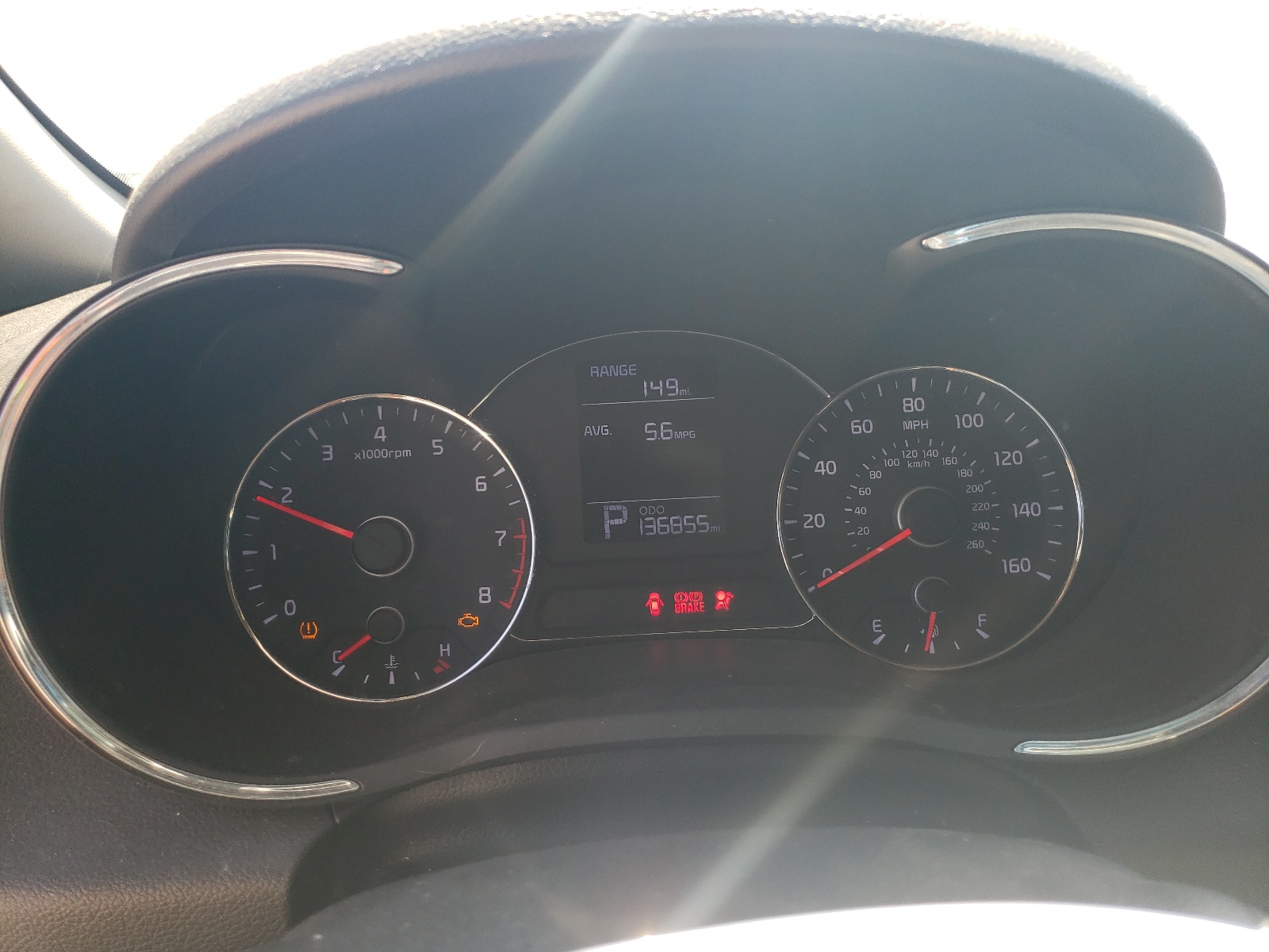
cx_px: 634
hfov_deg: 67.3
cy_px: 476
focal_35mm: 26
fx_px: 953
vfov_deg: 53.1
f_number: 1.5
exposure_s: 1/192
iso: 50
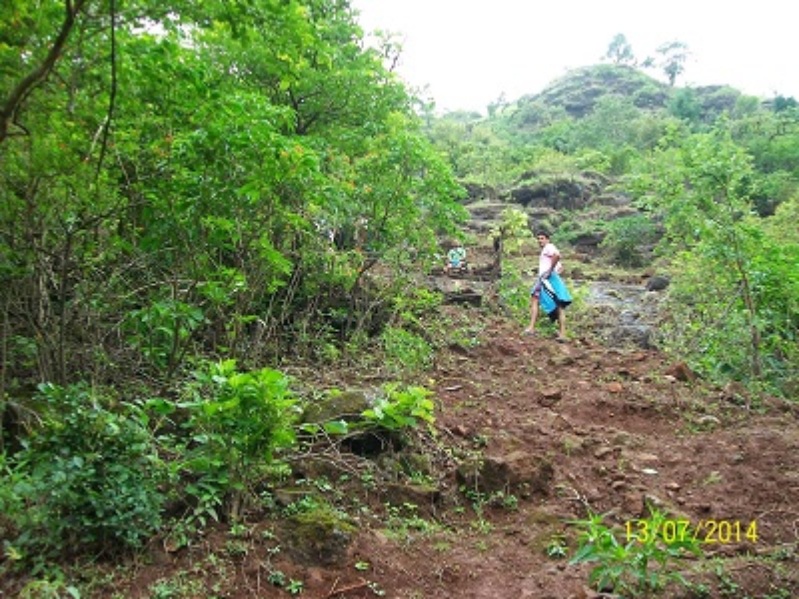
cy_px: 300
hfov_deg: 51.4
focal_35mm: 36
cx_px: 400
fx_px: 831
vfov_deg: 39.7
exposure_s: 1/60
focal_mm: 6
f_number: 2.7
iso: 80
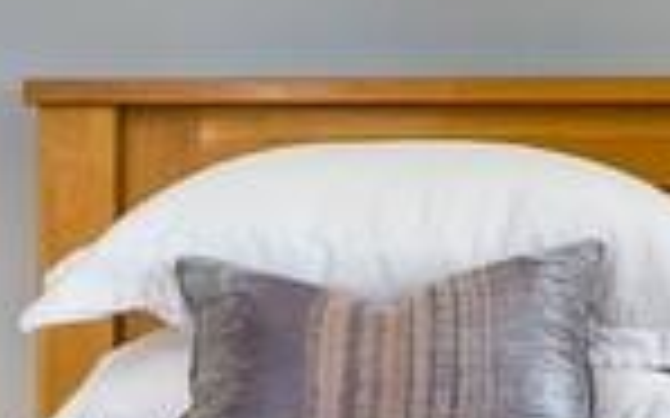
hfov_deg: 18.9
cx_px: 760
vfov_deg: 12.5
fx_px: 1917
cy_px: 213
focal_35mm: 105
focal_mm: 10.1
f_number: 7.1
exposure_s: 1/10
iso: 160
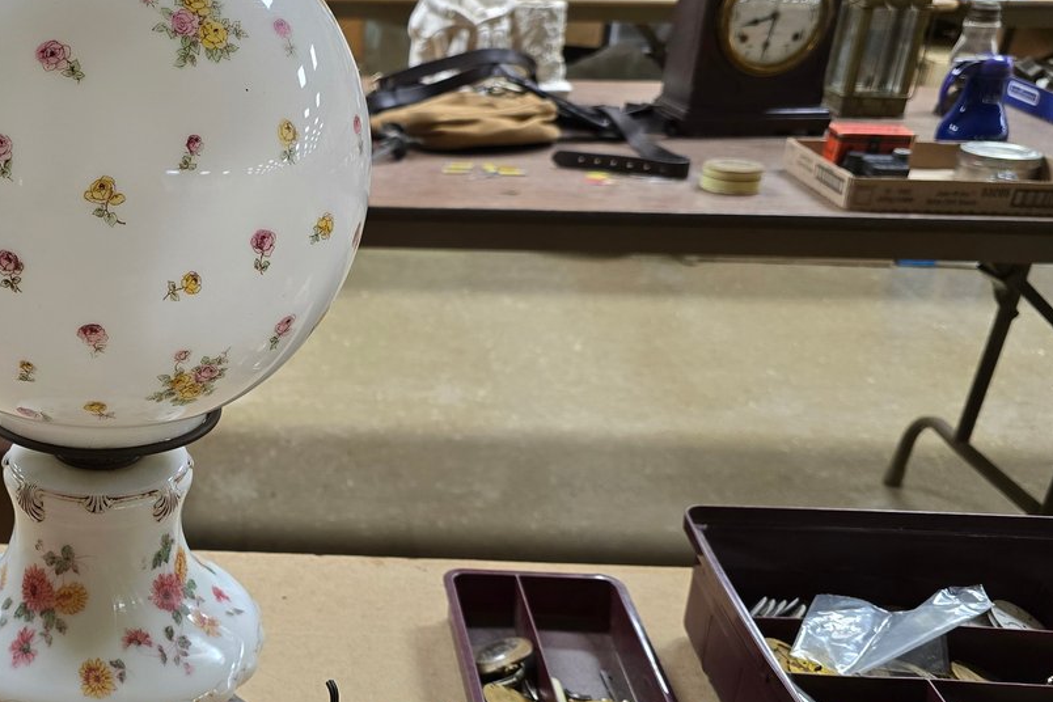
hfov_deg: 40.9
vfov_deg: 29.5
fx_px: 1316
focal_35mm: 45
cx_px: 143
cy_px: 500
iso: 320
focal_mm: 6.3
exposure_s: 1/62
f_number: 1.7
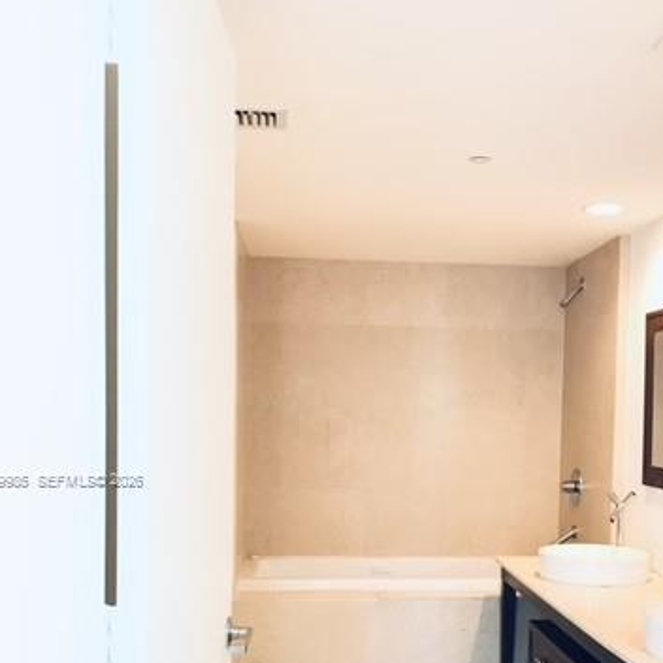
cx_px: 405
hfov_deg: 37.4
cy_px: 480
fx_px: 975
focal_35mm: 45
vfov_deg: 36.8
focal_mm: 3.99
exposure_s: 1/15
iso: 50
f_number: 1.8
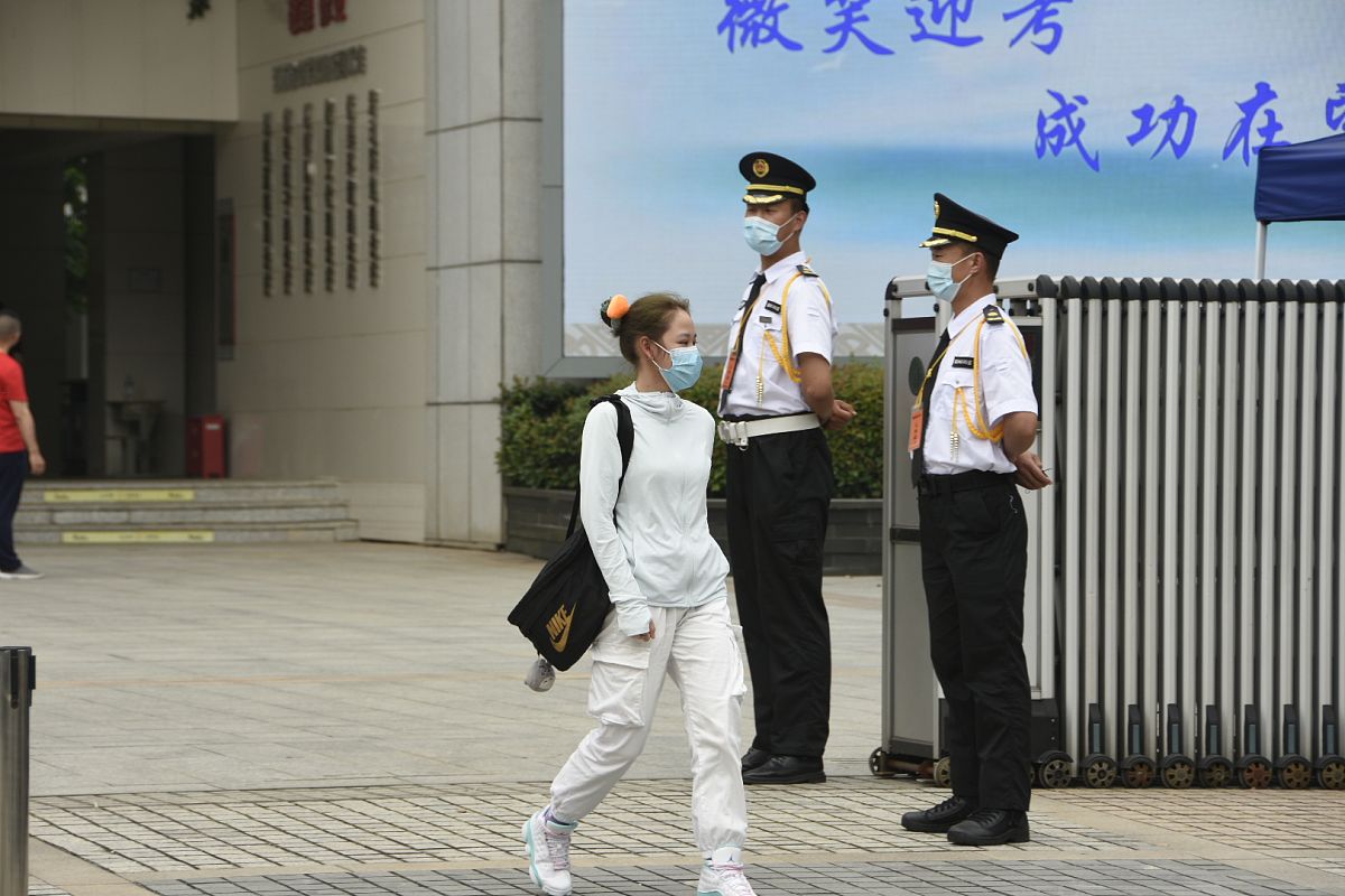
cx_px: 672
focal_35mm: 142
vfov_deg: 9.6
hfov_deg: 14.4
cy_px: 448
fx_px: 5324
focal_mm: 95
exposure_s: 1/200
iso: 100
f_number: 6.3
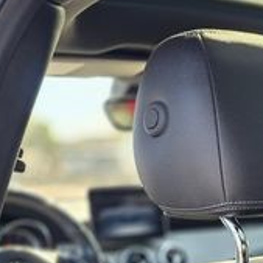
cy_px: 324
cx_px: 358
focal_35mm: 77
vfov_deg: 20.8
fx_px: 662
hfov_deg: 20.2
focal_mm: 6.3
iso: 40
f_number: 1.7
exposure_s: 1/180
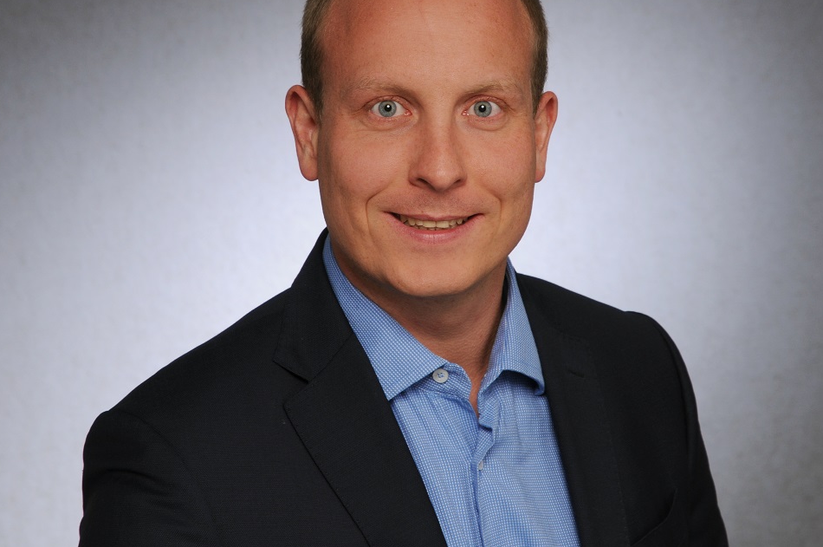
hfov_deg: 11.9
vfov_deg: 7.9
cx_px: 441
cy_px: 207
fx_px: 3943
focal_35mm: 173
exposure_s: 1/200
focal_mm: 85
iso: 200
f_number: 8
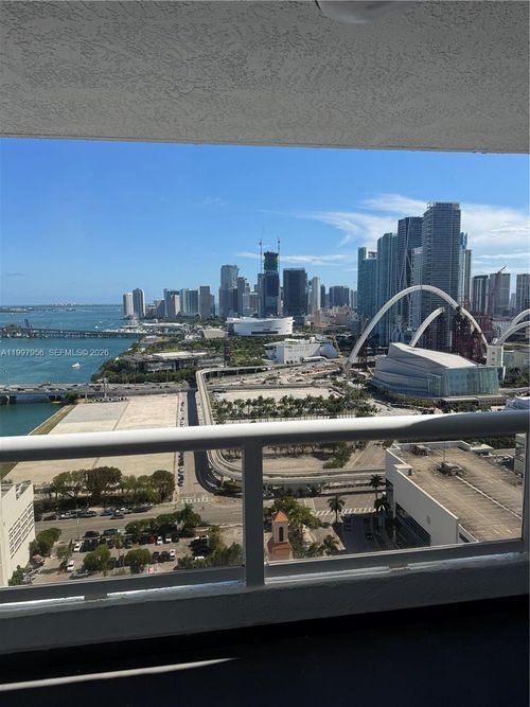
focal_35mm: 24
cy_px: 354
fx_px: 490
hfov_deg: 56.8
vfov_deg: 71.6
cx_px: 265
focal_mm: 6.76
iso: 80
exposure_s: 1/5814
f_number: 1.78
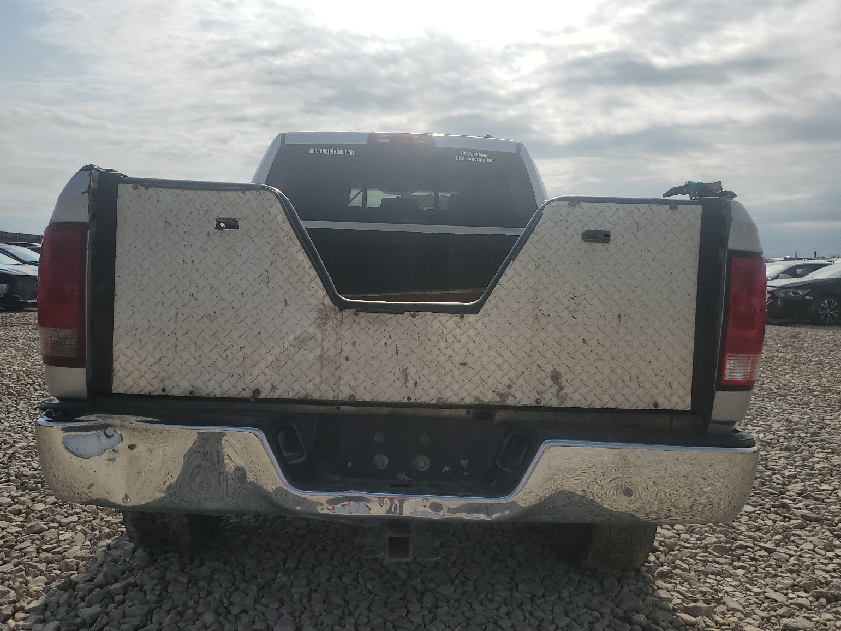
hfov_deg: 65.3
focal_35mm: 27
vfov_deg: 51.4
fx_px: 656
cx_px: 410
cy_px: 309
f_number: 1.5
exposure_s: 1/10000
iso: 50
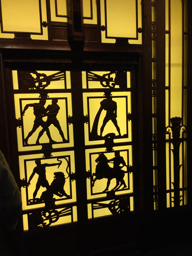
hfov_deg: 48.2
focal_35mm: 29
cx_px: 96
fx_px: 214
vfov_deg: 61.7
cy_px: 128
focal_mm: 4.15
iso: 80
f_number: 2.2
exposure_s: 1/33
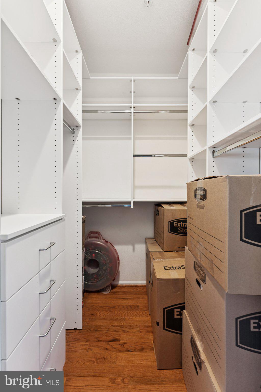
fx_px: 159
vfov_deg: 101.9
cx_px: 130
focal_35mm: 15
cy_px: 196
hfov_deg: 78.8
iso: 200
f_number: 8
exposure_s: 1/4
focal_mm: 14.6
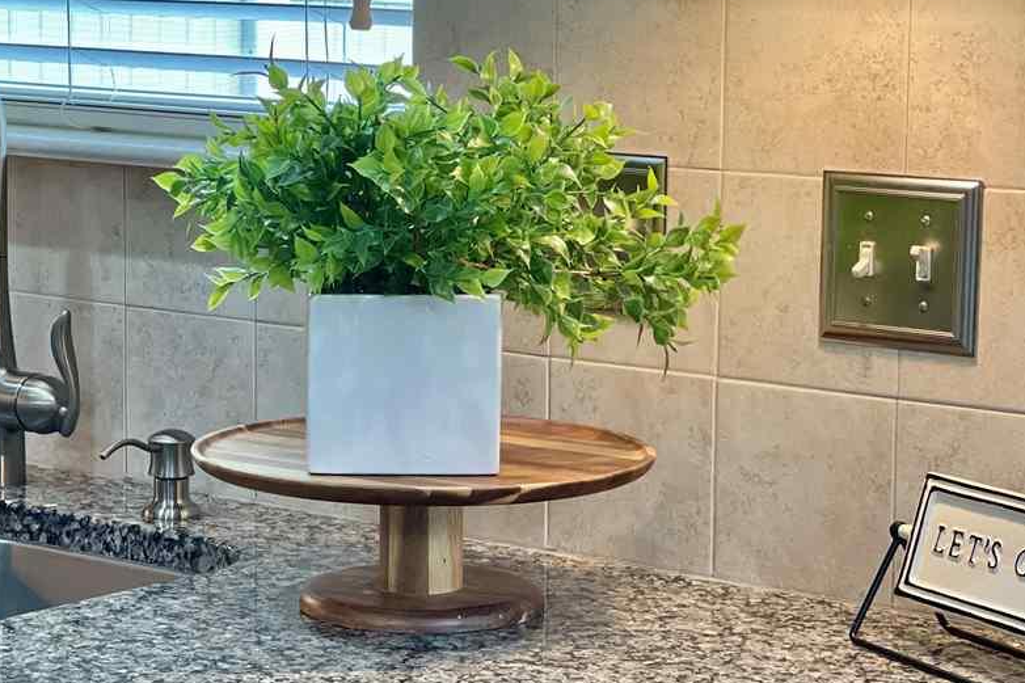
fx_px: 3103
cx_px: 405
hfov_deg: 18.7
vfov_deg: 12.6
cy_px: 357
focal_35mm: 109
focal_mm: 7.5
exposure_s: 1/120
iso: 160
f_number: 2.2
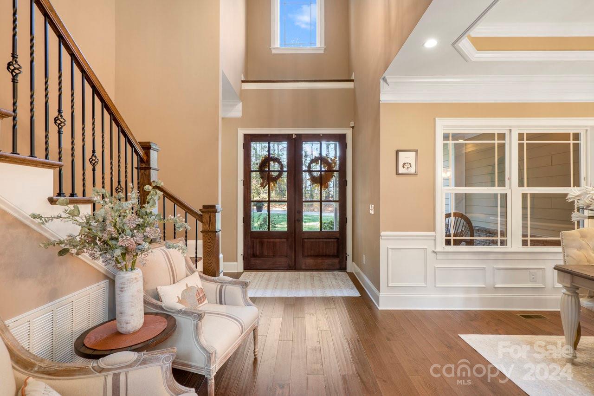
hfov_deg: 96.7
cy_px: 198
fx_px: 264
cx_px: 297
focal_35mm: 16
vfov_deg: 73.7
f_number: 13
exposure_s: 2
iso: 100
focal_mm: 16
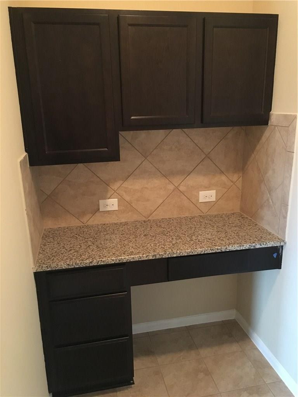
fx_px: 333
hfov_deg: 48.2
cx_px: 149
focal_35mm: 29
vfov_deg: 61.7
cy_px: 198
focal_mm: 4.15
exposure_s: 1/15
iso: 400
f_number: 2.2
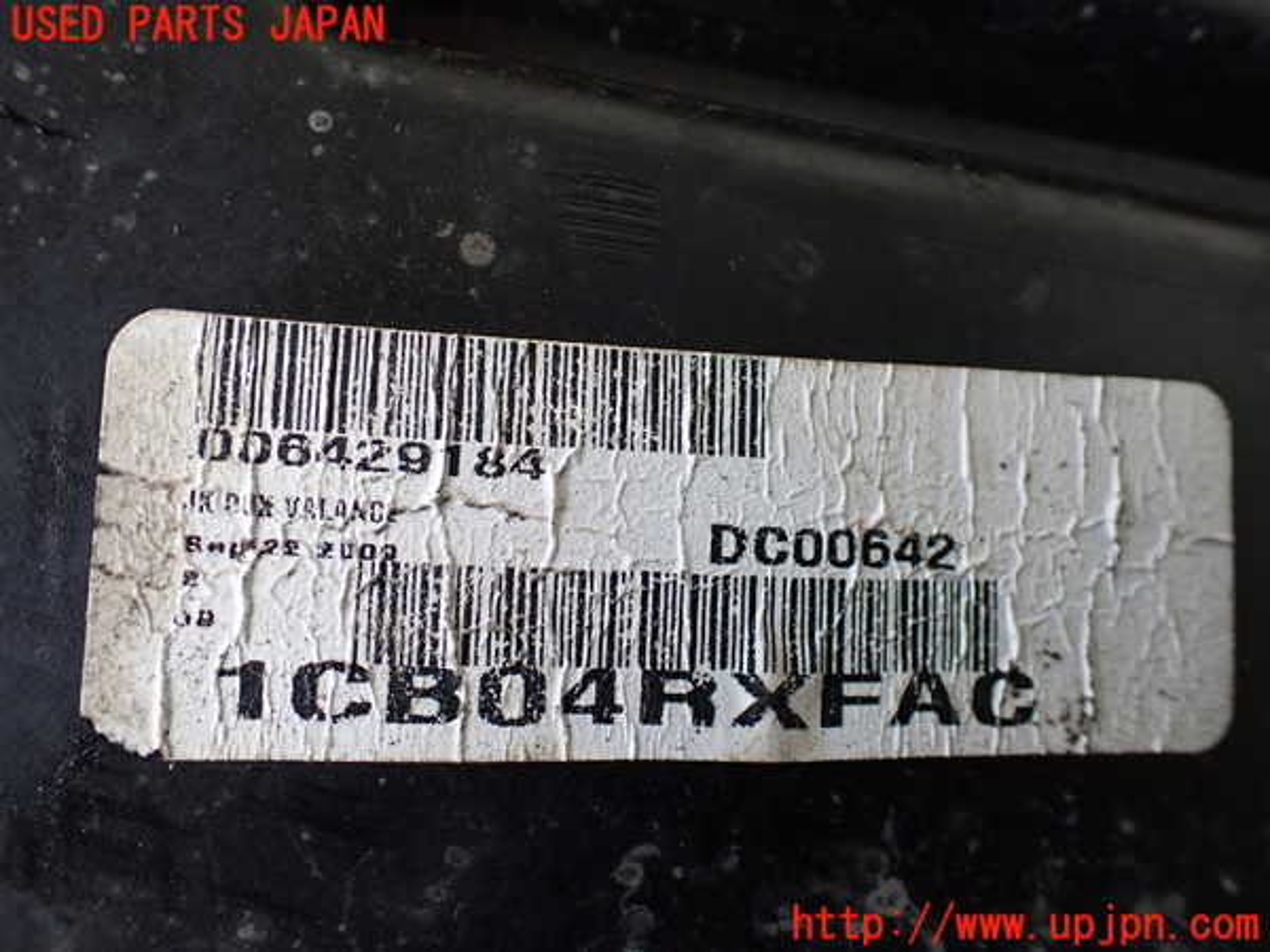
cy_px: 476
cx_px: 635
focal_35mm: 30
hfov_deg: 60.0
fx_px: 1101
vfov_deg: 46.8
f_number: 2.3
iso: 400
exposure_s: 1/125
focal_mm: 5.4
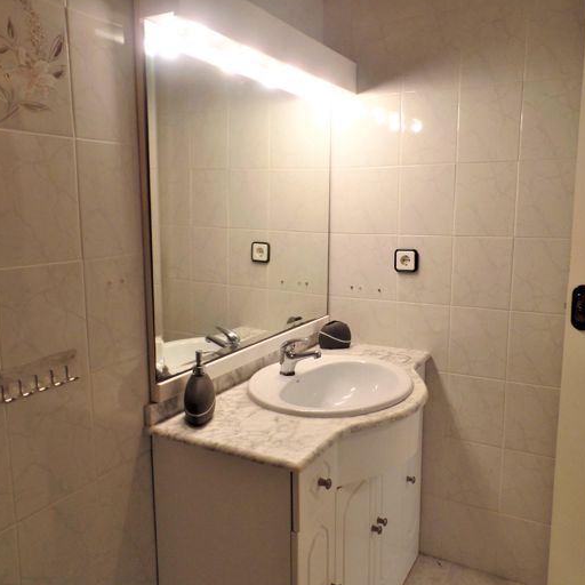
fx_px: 535
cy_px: 292
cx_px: 287
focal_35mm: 28
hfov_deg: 57.3
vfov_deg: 57.3
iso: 120
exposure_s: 1/30
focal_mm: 4.1
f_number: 2.8
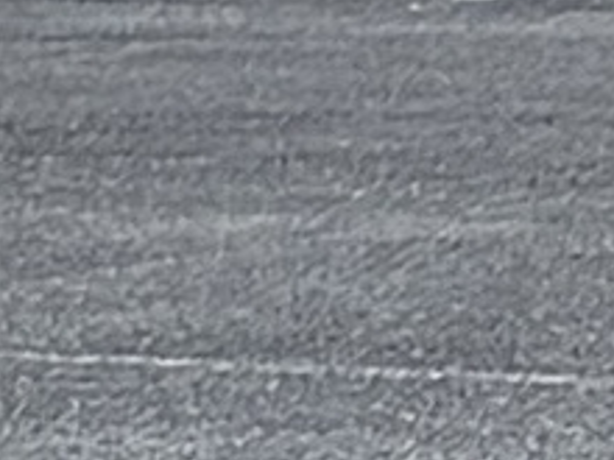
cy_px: 1425
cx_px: -331
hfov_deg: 10.9
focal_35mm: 174
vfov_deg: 7.4
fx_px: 3086
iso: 50
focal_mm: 5.96
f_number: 1.6
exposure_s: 1/3021
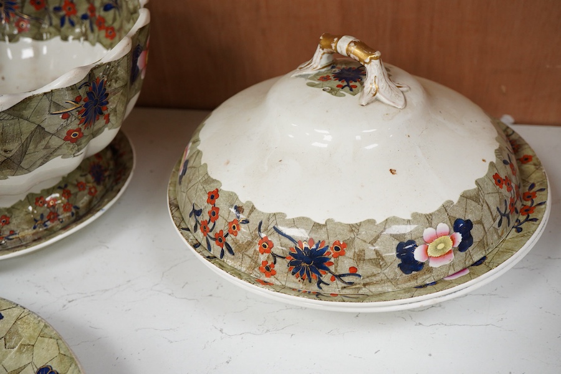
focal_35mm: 45
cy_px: 187
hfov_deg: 43.6
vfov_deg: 29.9
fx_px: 701
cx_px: 280
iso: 1250
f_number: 8
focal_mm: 30
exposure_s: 1/125
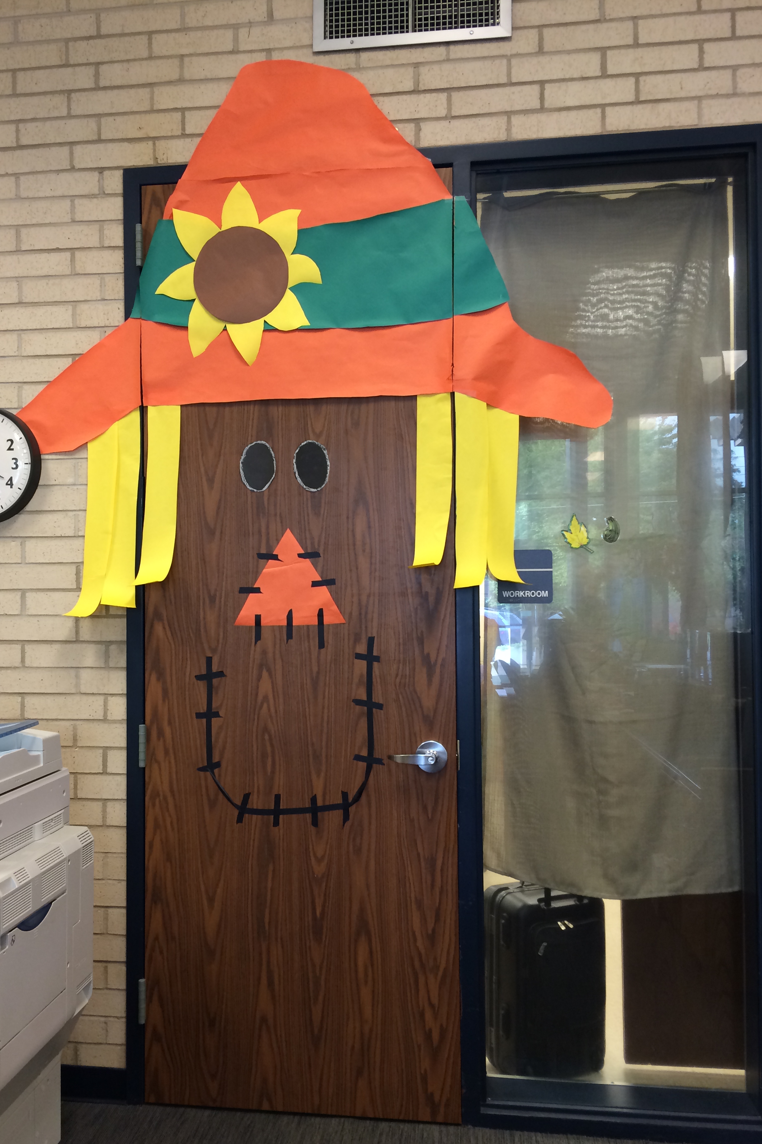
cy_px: 584
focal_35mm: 32
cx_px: 326
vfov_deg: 58.7
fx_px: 1016
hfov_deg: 41.0
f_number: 2.2
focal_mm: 4.12
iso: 80
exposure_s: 1/30
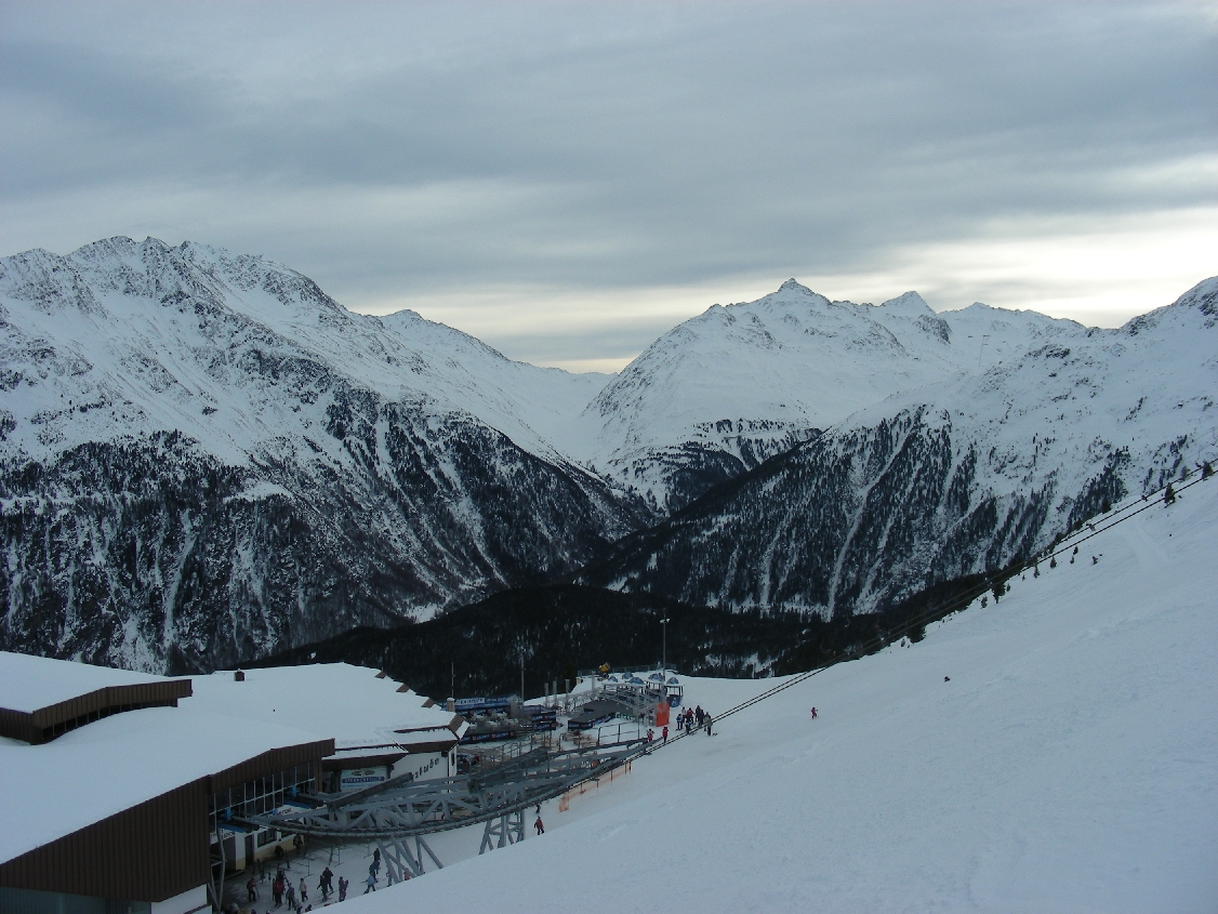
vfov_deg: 37.7
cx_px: 609
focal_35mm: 38
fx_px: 1337
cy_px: 457
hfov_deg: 49.0
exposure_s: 1/674
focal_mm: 6.3
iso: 50
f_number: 4
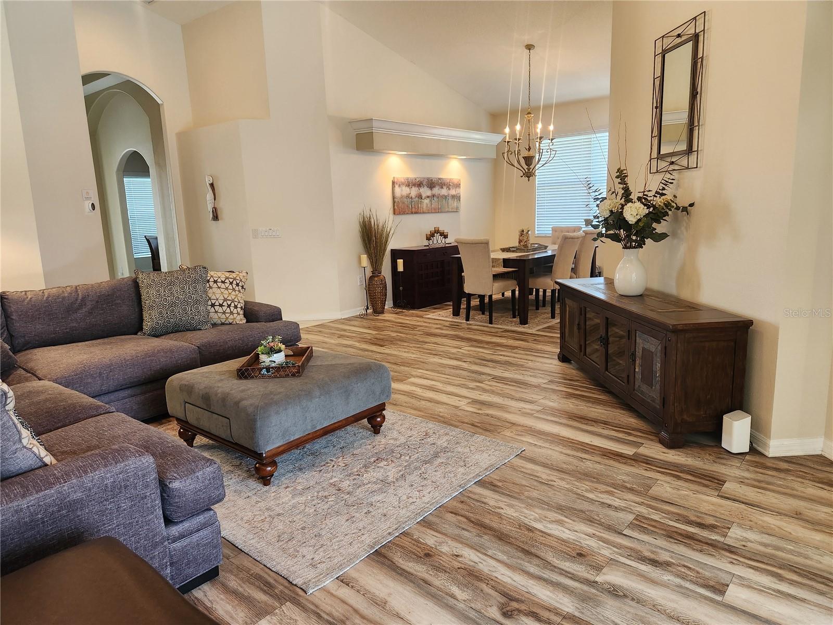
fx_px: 553
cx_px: 416
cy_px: 312
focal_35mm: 23
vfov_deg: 58.9
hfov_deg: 73.9
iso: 320
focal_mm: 5.4
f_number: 1.8
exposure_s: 1/120
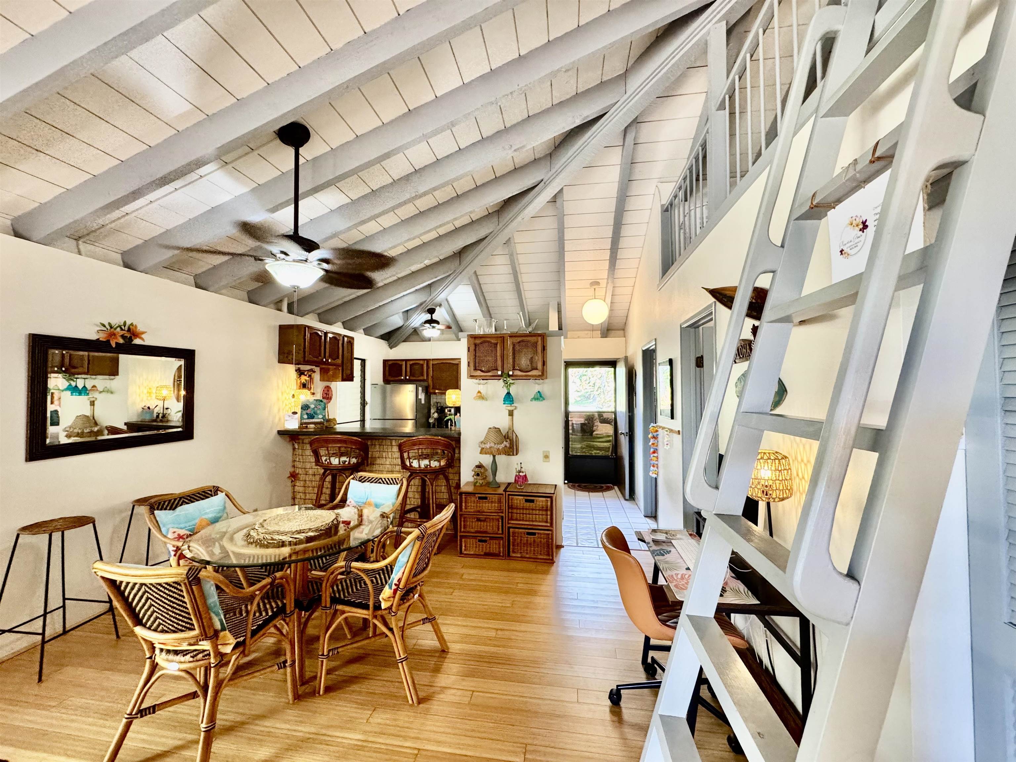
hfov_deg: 102.1
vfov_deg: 85.7
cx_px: 508
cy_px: 381
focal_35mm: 14
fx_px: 411
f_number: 2.2
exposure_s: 1/60
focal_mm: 2.22
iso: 320
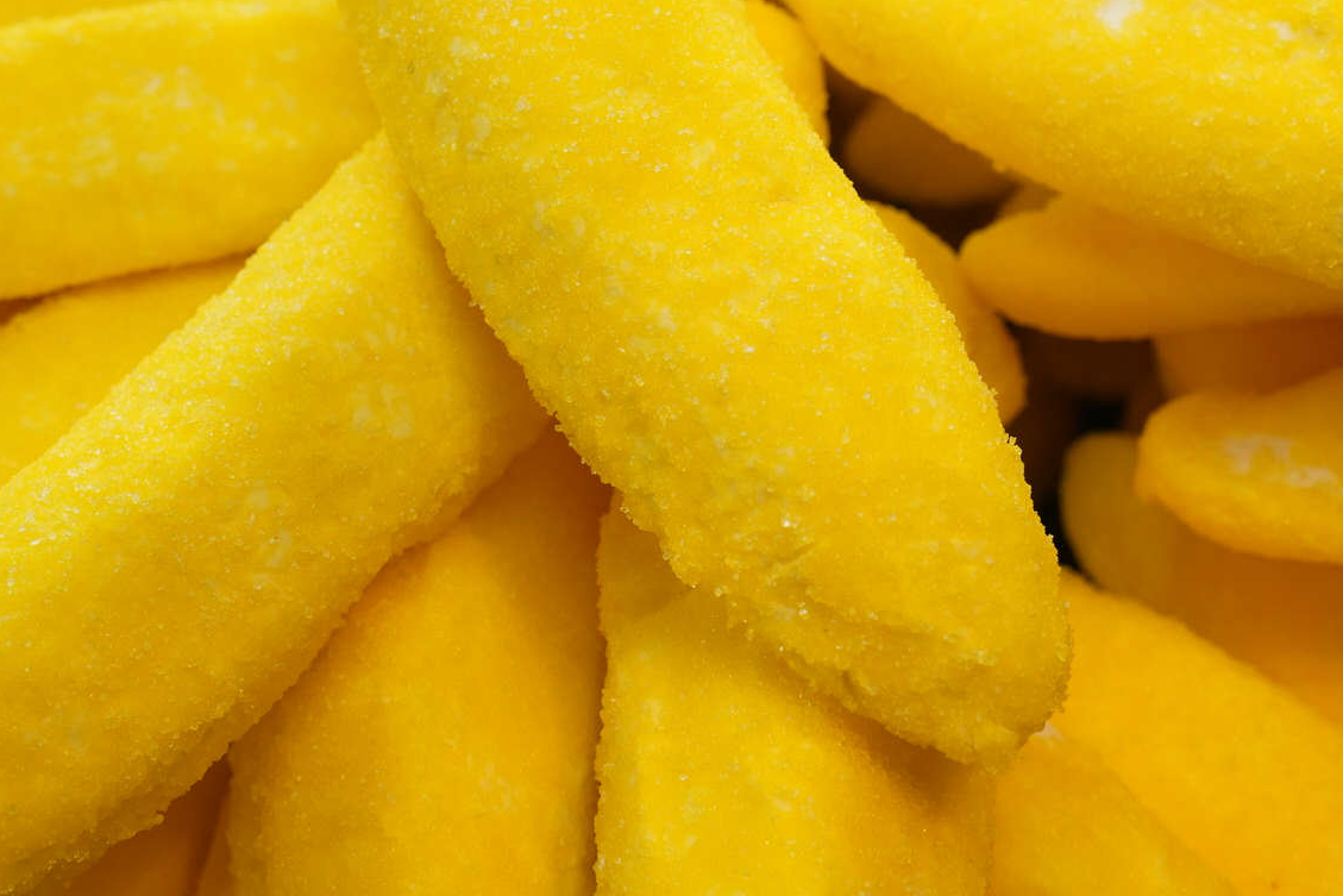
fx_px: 2313
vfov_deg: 21.7
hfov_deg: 32.4
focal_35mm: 62
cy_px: 214
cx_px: 729
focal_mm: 35
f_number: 8
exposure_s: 1/125
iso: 320
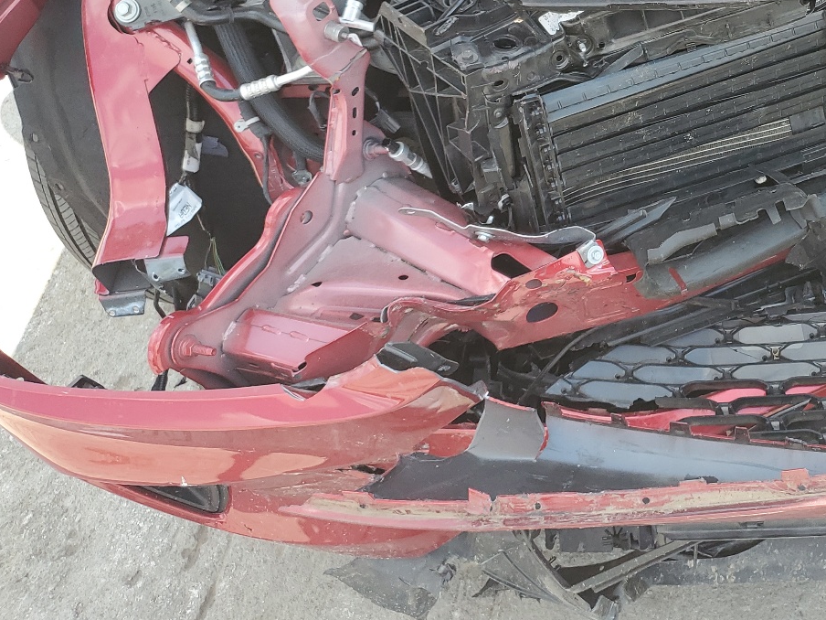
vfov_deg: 30.8
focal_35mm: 46
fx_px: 1098
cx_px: 713
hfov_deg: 38.9
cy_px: 135
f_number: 1.5
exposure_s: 1/455
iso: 50
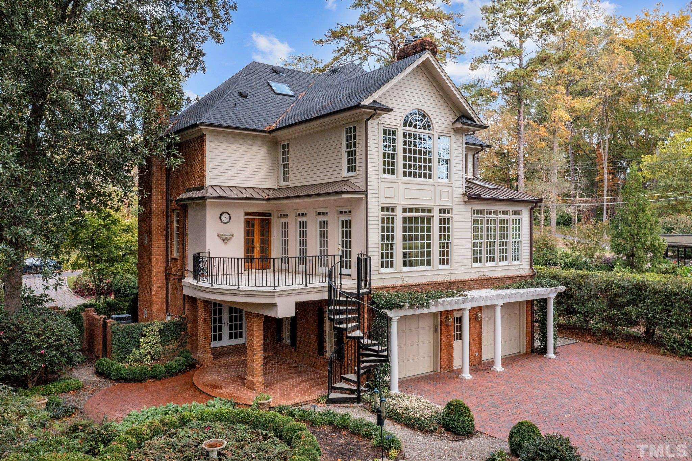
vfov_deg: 46.4
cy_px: 230
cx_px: 346
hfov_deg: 65.5
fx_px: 538
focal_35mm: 28
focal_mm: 10.26
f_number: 5
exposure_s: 1/240
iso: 100
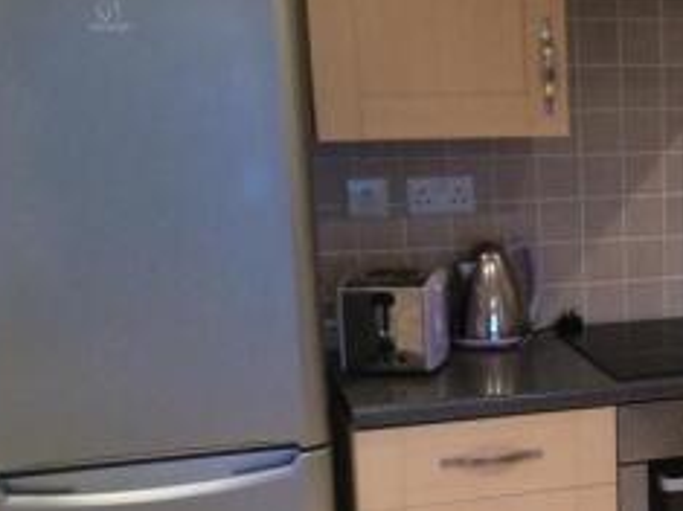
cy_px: 350
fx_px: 1420
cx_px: 812
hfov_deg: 24.6
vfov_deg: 20.3
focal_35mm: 72
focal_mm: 4.15
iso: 250
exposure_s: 1/33
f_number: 2.2
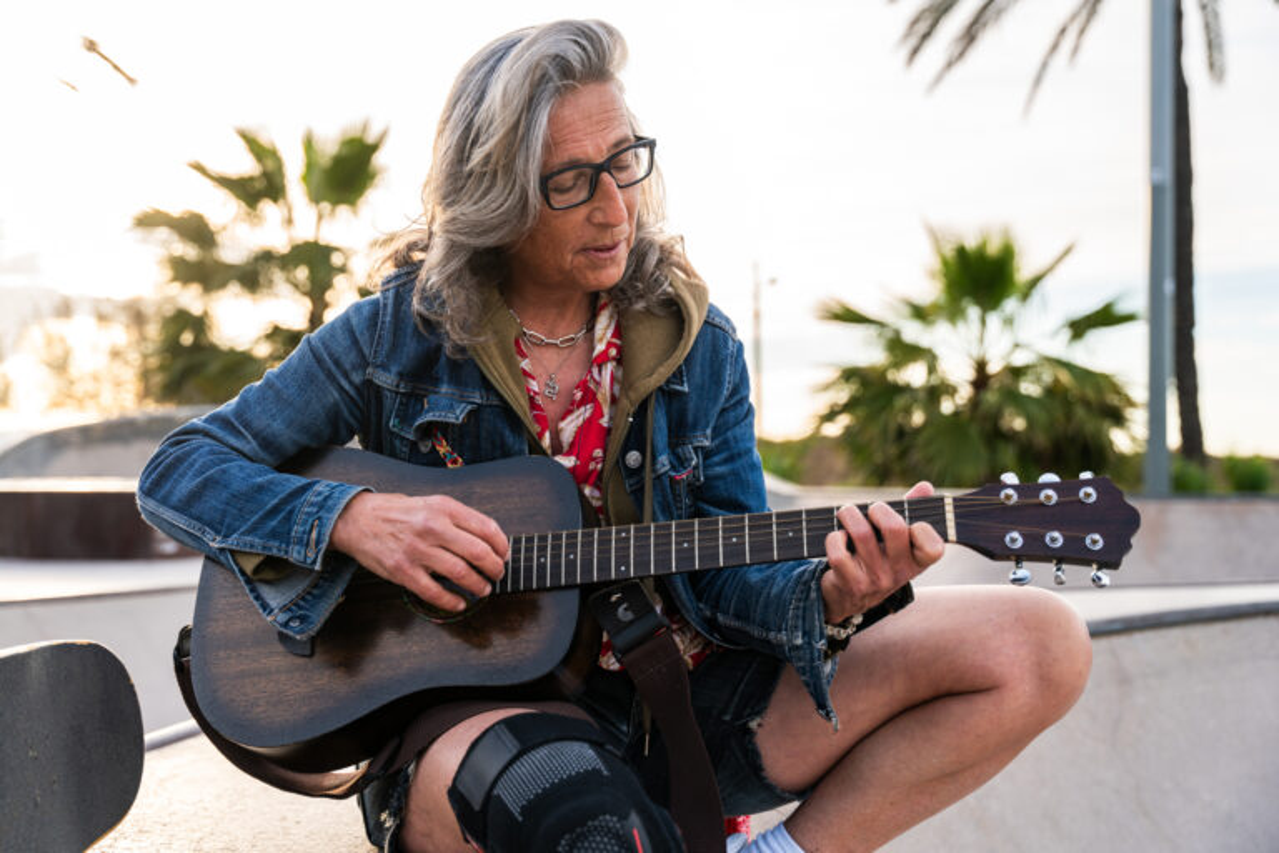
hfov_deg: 48.5
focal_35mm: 40
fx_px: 1421
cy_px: 426
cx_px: 640
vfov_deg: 33.4
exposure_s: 1/640
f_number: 3.2
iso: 200
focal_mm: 40
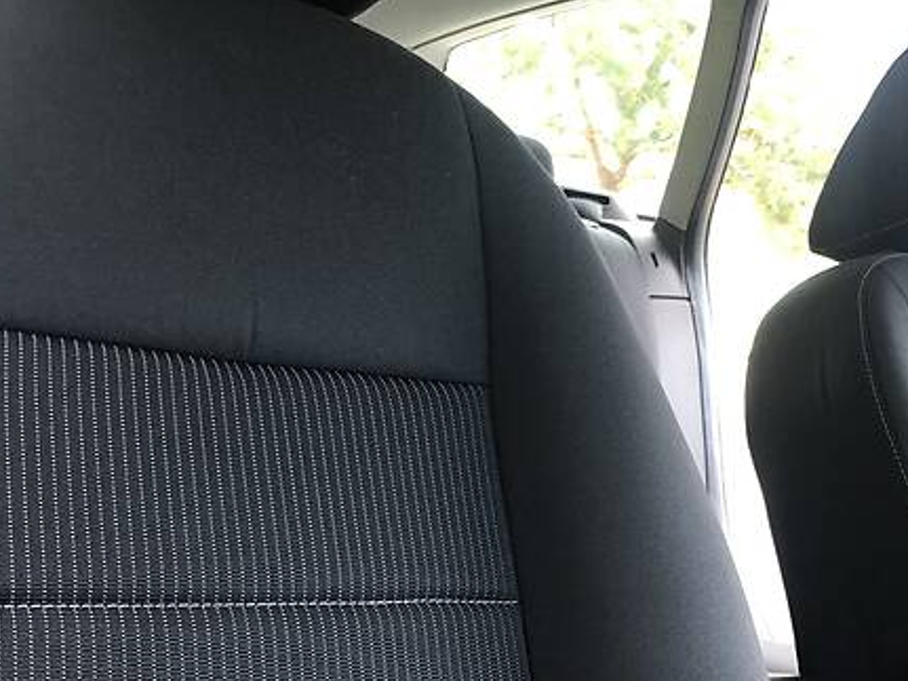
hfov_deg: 36.8
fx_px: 1364
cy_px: 458
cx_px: 451
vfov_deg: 27.8
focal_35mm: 52
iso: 40
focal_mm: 4
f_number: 1.8
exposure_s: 1/17
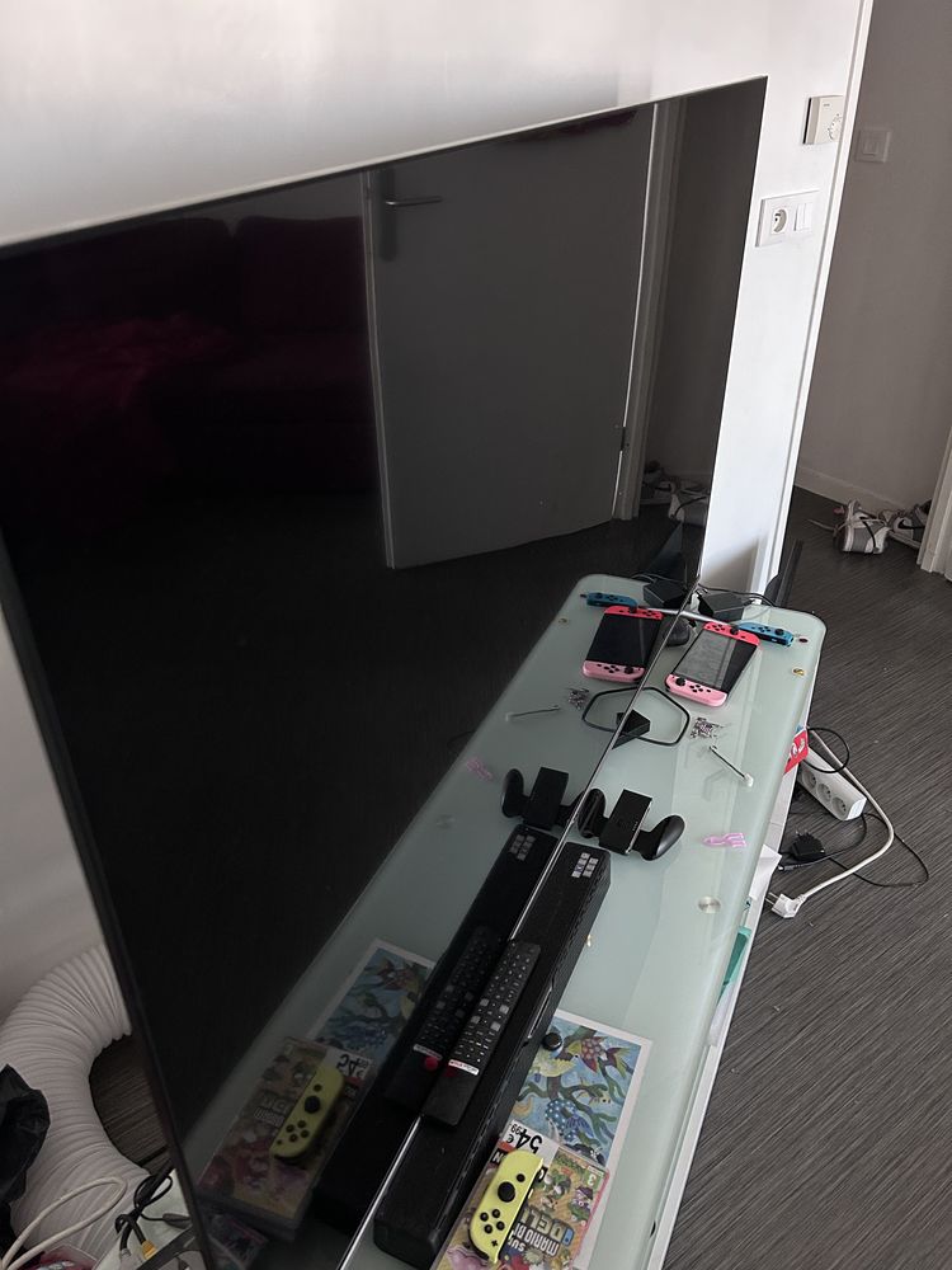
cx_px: 476
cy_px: 635
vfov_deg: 67.3
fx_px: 953
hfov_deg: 53.1
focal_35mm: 26
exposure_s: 1/30
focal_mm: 5.7
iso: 800
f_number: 1.5
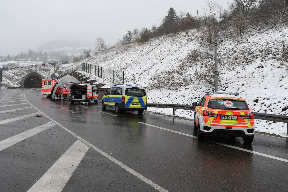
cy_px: 96
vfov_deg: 43.6
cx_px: 144
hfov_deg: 61.9
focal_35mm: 30
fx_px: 240
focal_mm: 20
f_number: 8
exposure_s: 1/640
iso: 400
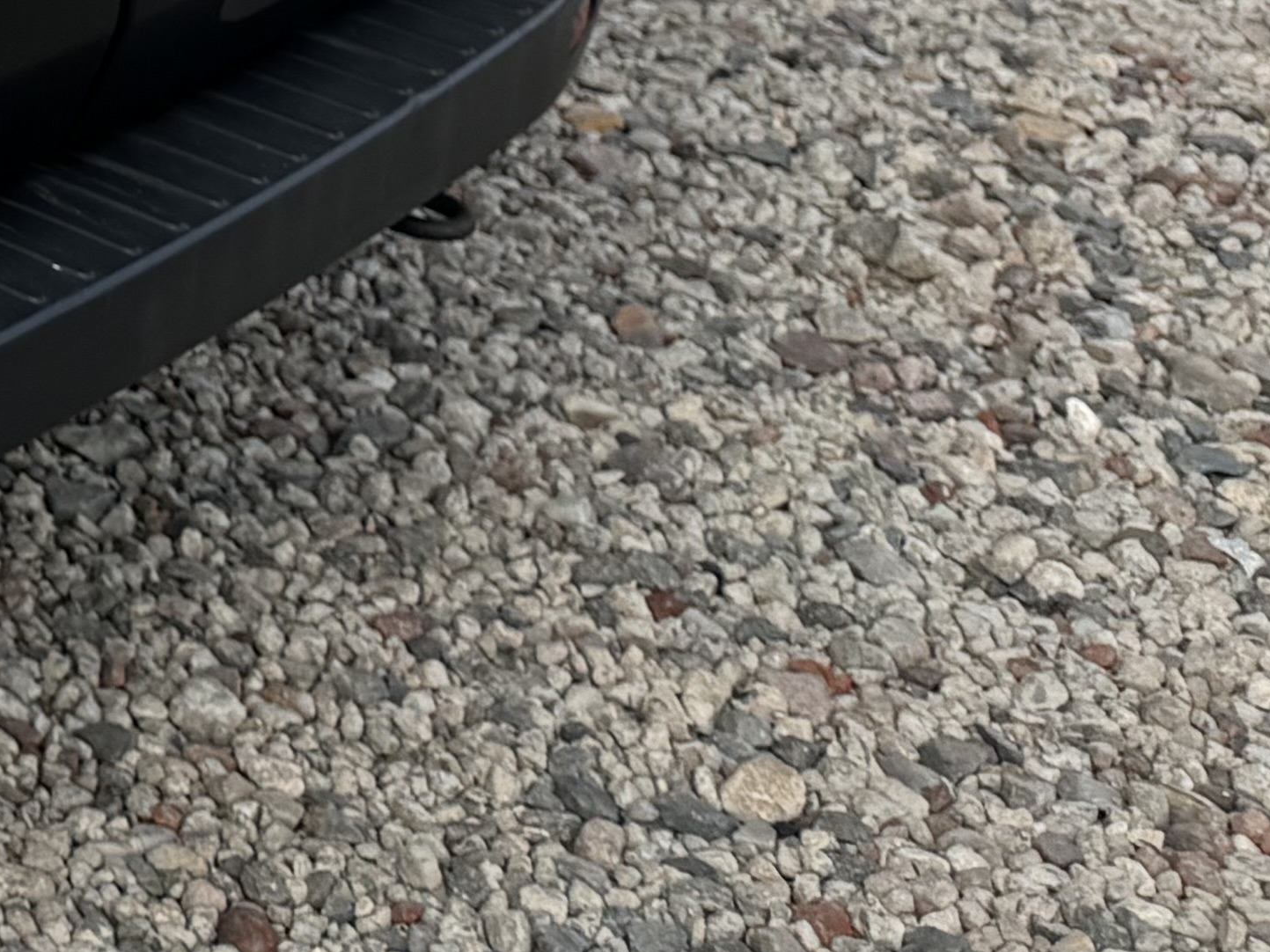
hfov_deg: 16.5
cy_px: -804
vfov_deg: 13.8
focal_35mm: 95
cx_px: -1164
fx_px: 3485
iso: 80
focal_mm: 6.76
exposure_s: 1/4950
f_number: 1.78
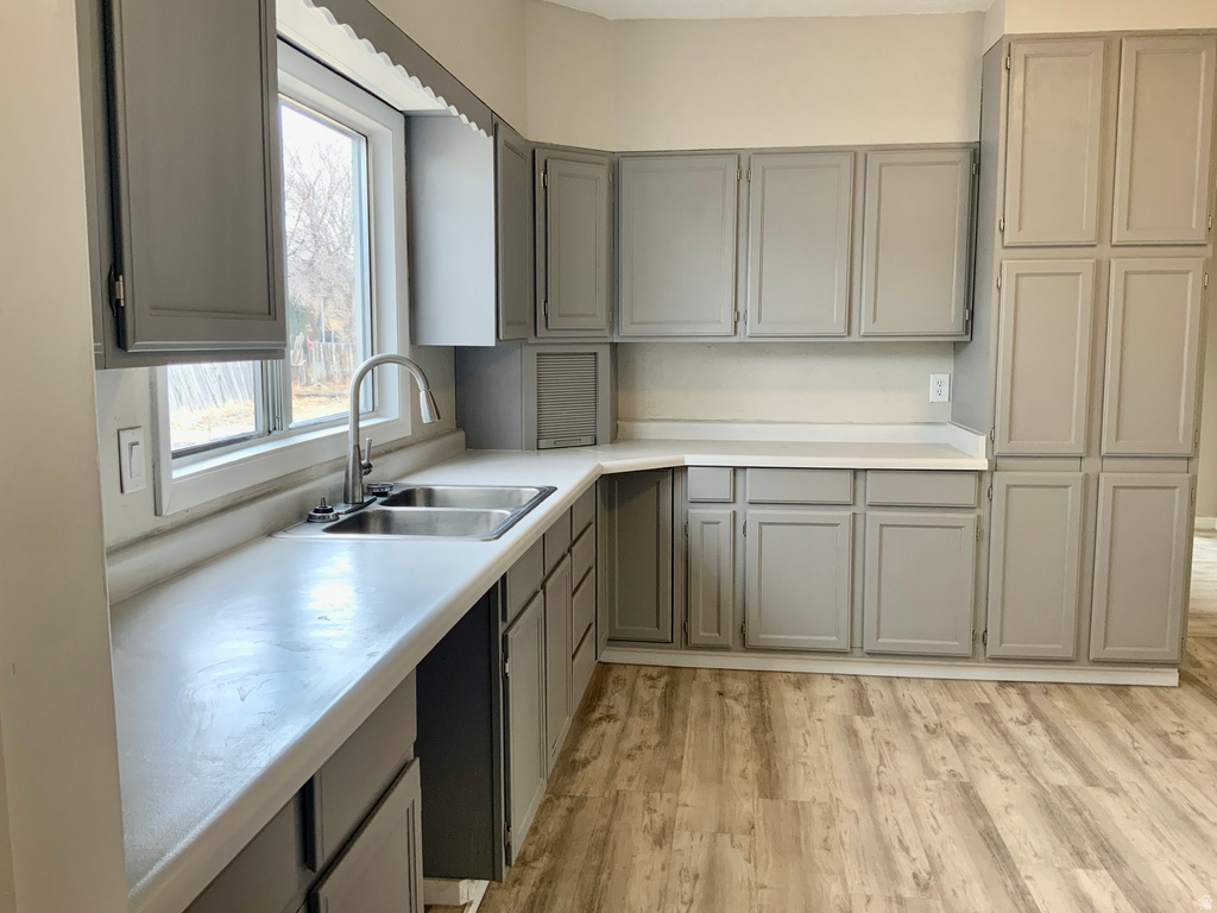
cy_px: 456
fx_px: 1020
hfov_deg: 61.7
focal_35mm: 29
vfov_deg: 48.2
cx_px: 608
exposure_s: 1/60
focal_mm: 3
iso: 40
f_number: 1.8
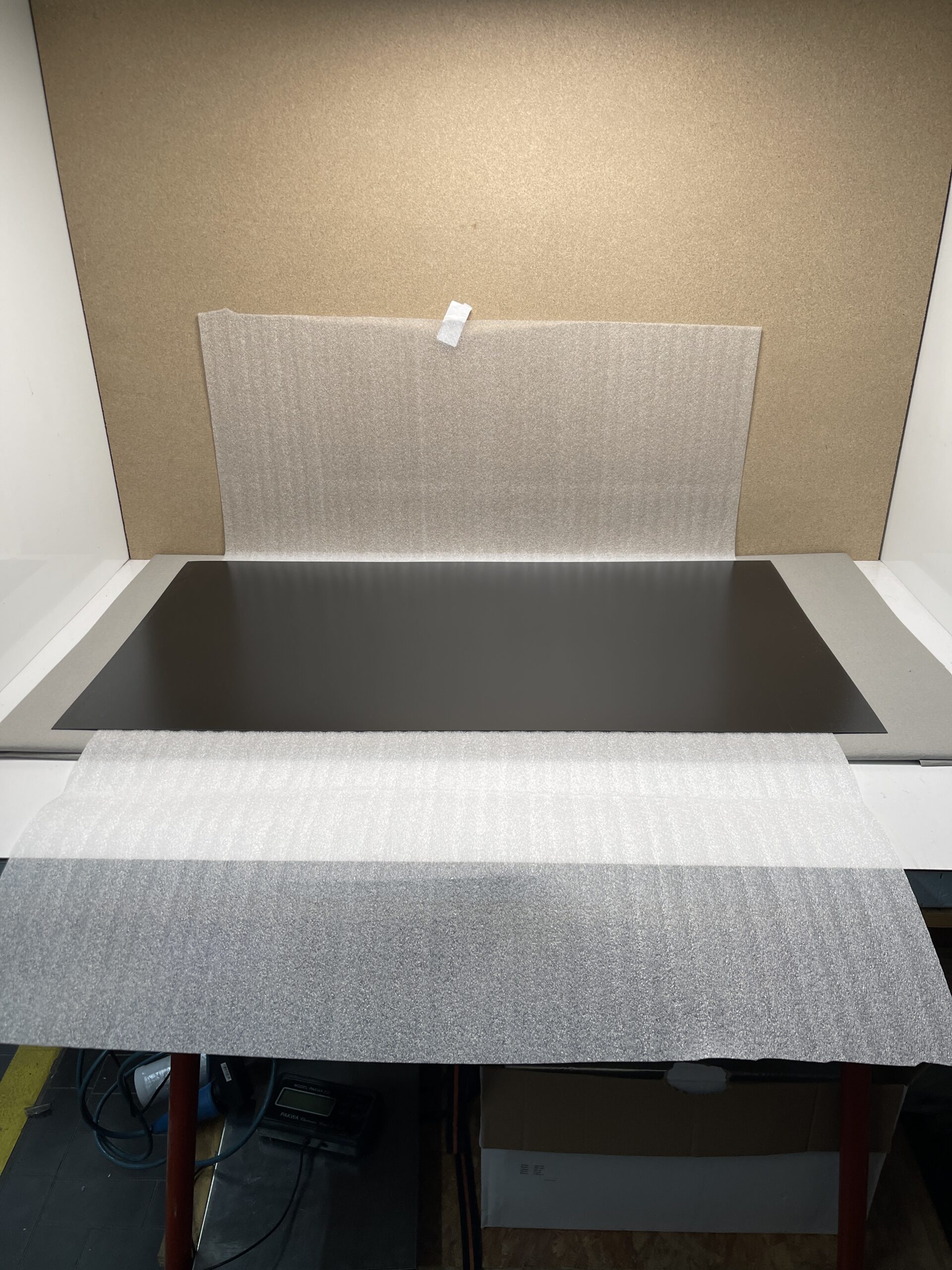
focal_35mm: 26
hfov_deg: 53.1
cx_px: 476
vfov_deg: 67.3
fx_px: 953
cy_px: 635
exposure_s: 1/100
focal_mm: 5.1
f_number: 1.6
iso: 40
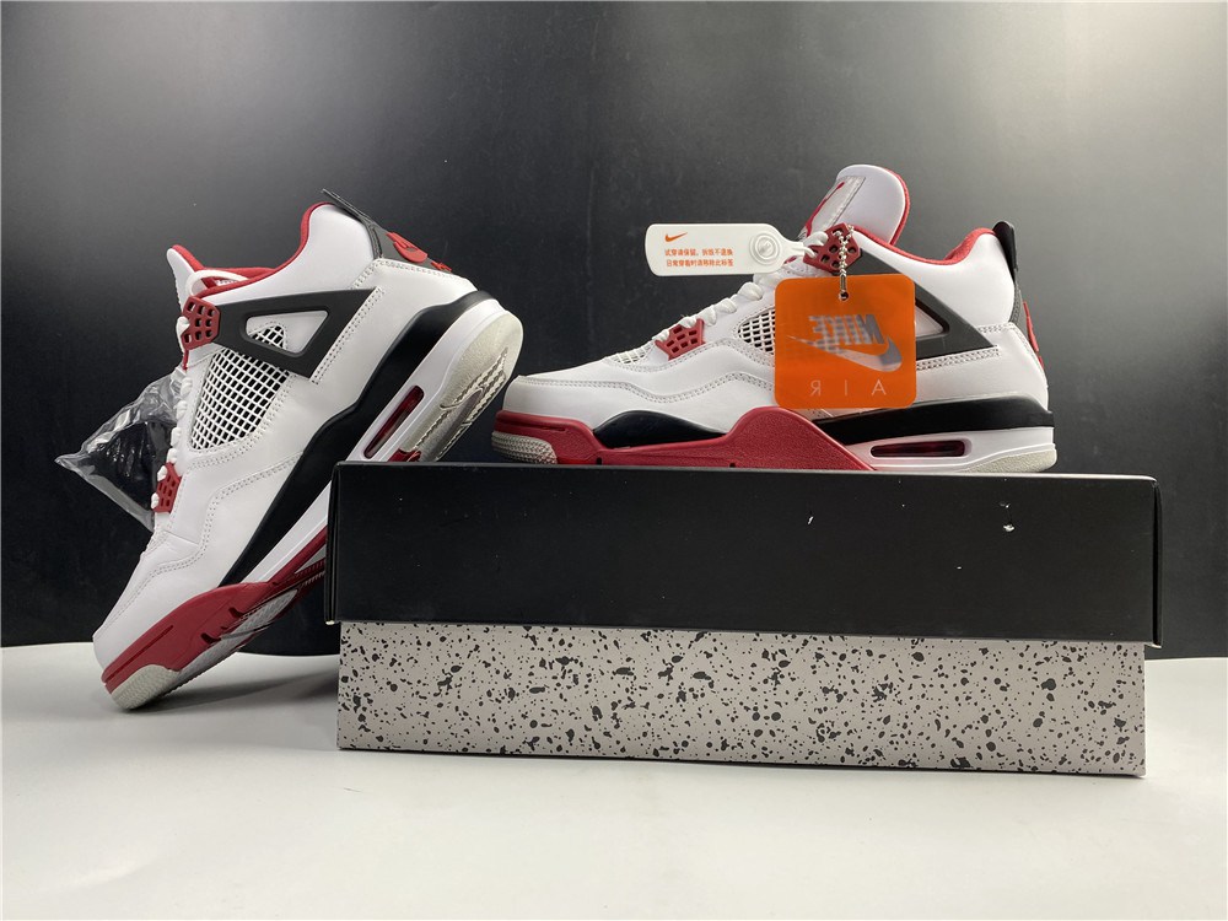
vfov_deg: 53.1
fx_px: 922
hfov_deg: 67.3
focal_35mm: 26
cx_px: 614
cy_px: 460
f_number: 1.8
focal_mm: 4.25
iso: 80
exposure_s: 1/100
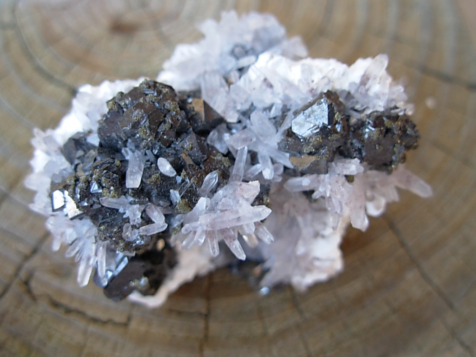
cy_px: 178
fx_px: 523
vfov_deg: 37.7
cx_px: 238
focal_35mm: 38
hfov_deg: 49.0
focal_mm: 6.3
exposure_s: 1/12
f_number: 2.9
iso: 50
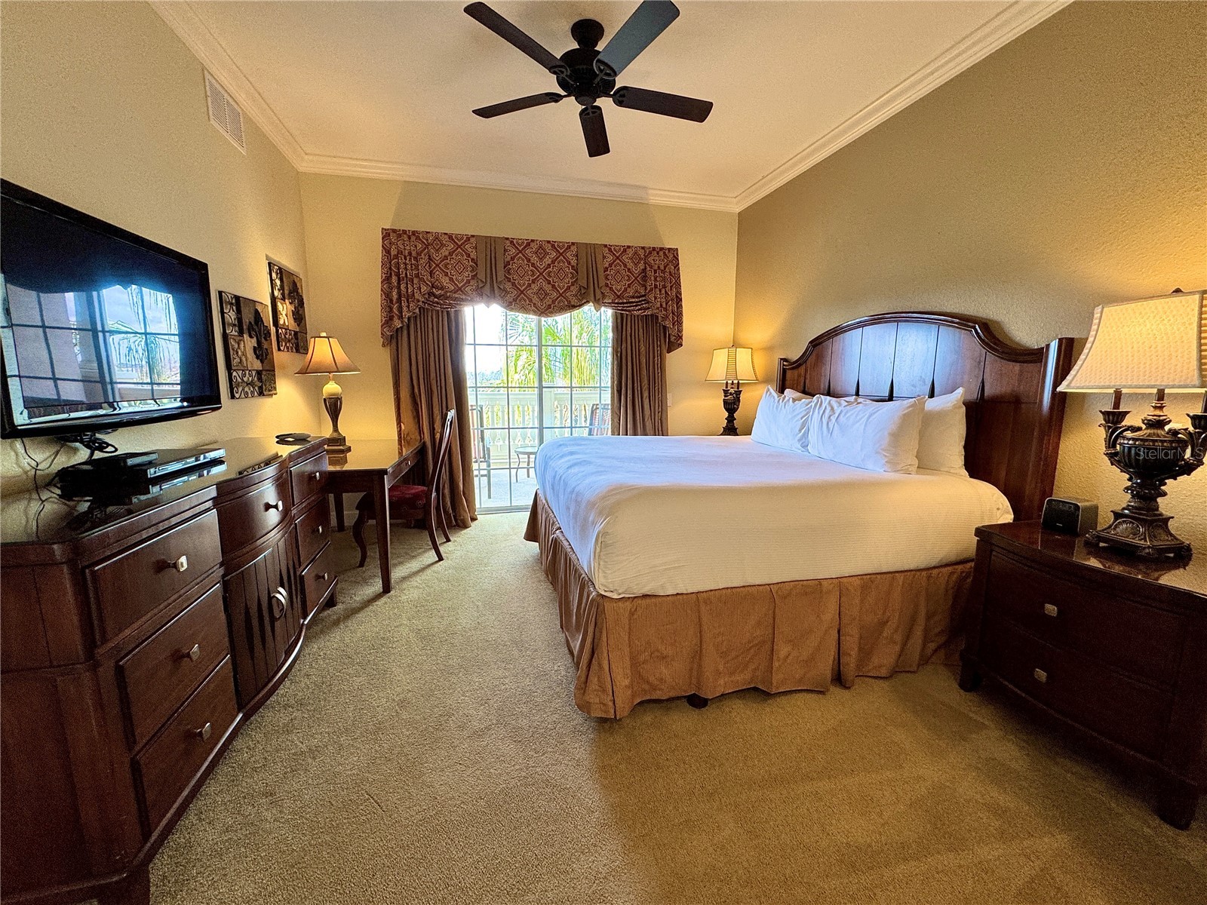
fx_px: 488
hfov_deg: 102.1
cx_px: 604
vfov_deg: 85.7
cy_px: 452
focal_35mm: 14
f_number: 2.2
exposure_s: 1/120
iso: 125
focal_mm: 2.22
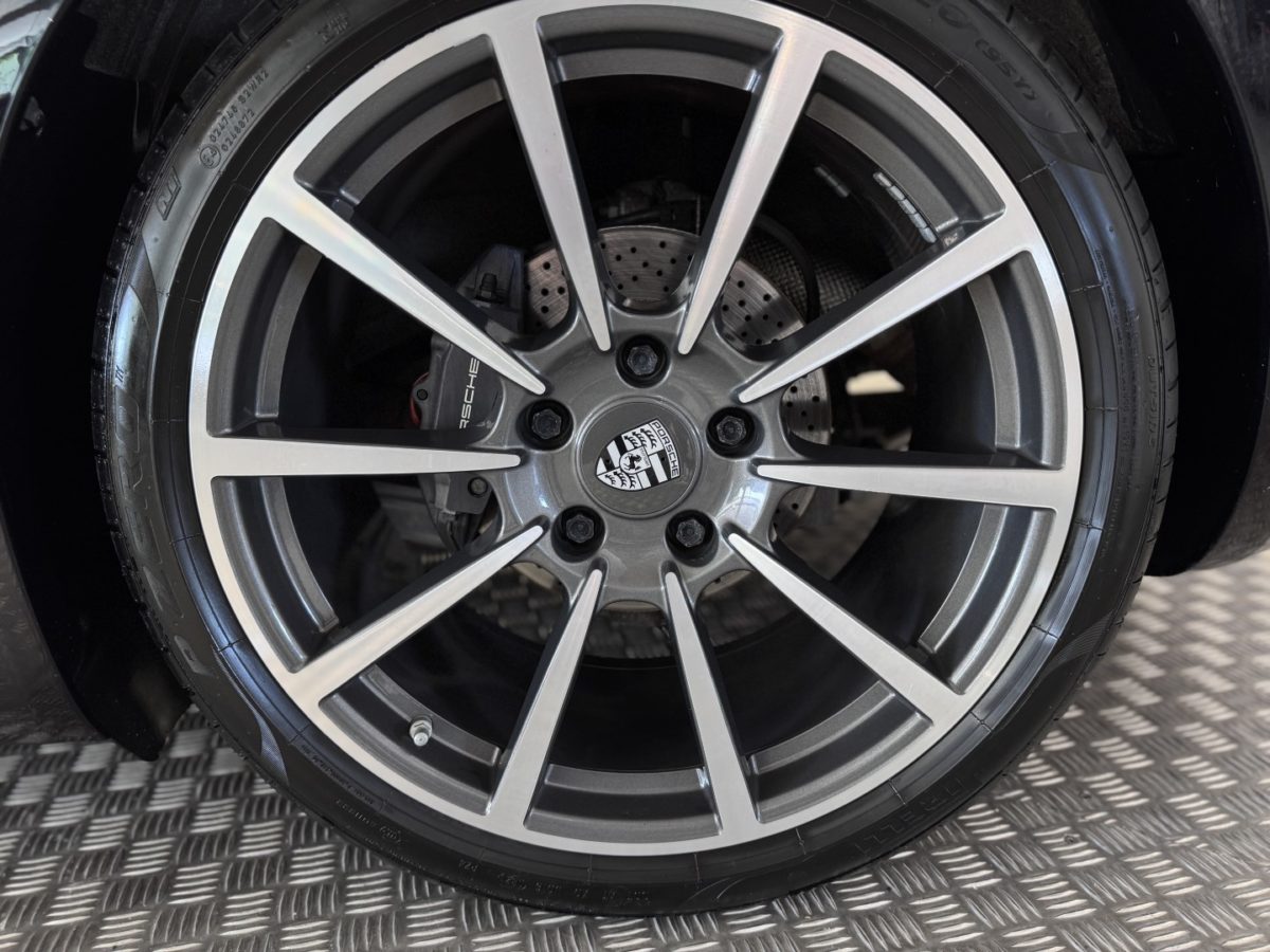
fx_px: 881
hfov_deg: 71.6
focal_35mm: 24
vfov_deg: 56.8
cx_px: 635
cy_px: 476
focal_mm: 6.76
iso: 200
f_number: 1.78
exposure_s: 1/50
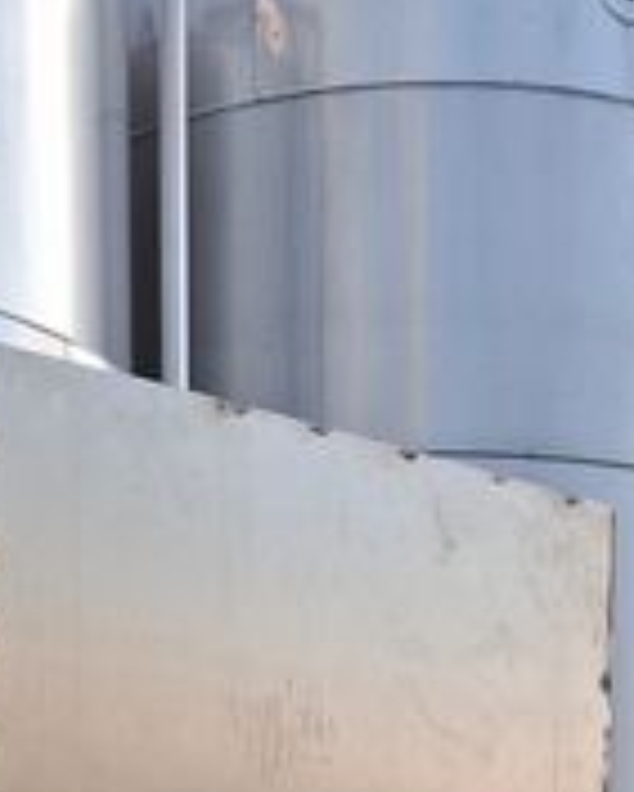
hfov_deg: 15.7
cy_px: 1652
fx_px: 2297
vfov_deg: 15.2
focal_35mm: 98
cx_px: 369
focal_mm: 5.54
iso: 50
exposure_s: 1/511
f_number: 1.8
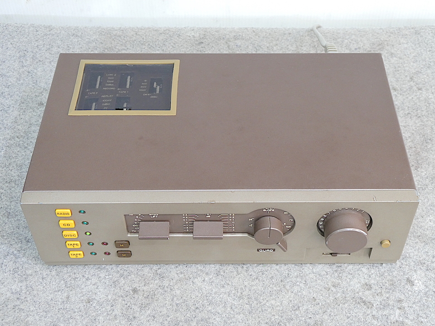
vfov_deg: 29.1
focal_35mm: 50
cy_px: 163
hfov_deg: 38.2
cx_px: 218
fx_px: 628
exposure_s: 1/10
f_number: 4.1
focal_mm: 9
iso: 200
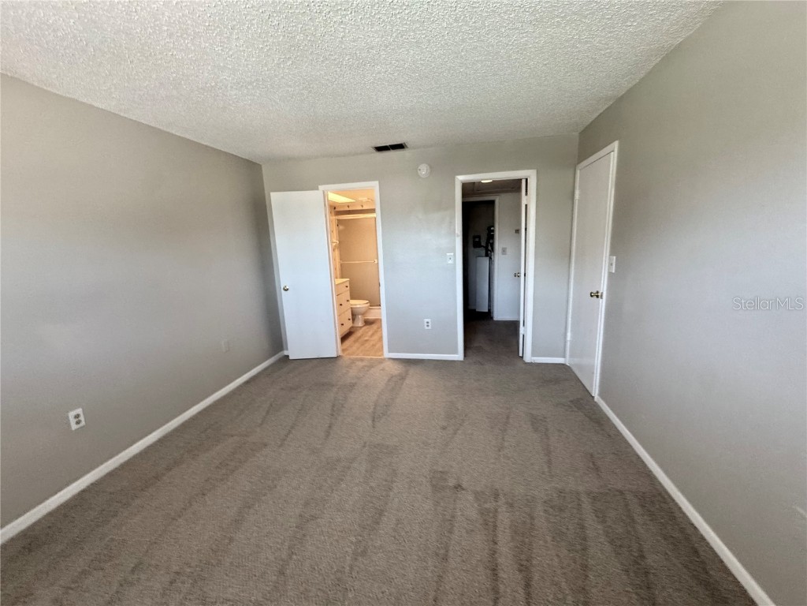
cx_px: 404
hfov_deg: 102.1
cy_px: 303
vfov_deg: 85.7
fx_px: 326
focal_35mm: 14
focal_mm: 2.22
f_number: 2.2
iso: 200
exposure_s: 1/60
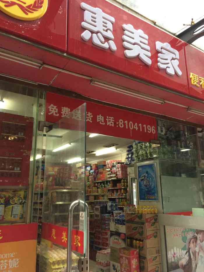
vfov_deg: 61.7
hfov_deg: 48.2
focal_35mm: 29
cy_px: 136
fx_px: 228
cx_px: 102
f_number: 2.2
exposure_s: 1/50
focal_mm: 4.15
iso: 50
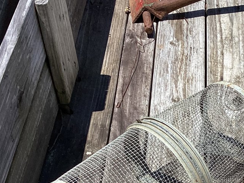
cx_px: 235
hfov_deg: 25.5
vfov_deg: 19.1
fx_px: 514
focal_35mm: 73
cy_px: 215
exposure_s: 1/1456
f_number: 2.4
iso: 25
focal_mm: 3.3
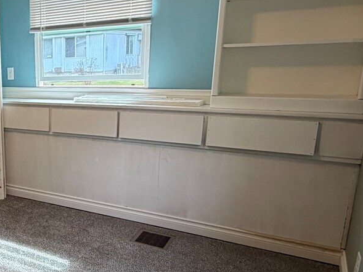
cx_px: -2
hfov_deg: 42.2
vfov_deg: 37.7
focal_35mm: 38
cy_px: 151
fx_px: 399
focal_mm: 2.22
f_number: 2.2
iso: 160
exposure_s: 1/120
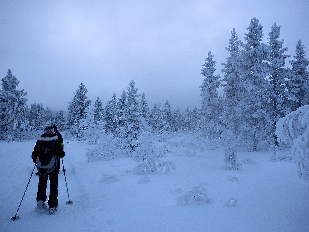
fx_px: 255
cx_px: 171
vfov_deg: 48.9
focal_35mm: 29
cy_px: 113
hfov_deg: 62.3
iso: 100
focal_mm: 17
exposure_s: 1/25
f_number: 4
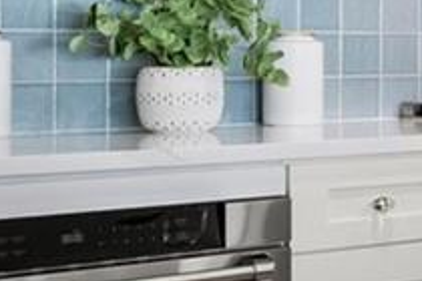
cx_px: 989
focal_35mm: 122
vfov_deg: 11.2
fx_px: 1430
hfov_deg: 13.0
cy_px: 39
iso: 250
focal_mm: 16
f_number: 9
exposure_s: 1/4
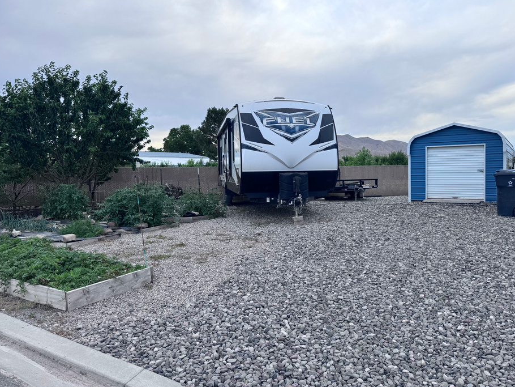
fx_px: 402
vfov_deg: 51.4
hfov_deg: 65.2
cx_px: 281
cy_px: 186
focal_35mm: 27
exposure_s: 1/1923
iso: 80
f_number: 1.78
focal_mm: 6.76
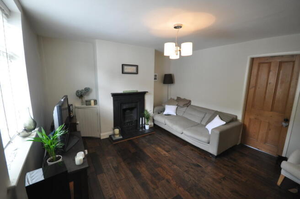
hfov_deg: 100.4
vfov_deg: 77.2
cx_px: 150
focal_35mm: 15
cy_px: 100
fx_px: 125
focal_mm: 10
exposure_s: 1/50
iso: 800
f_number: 4
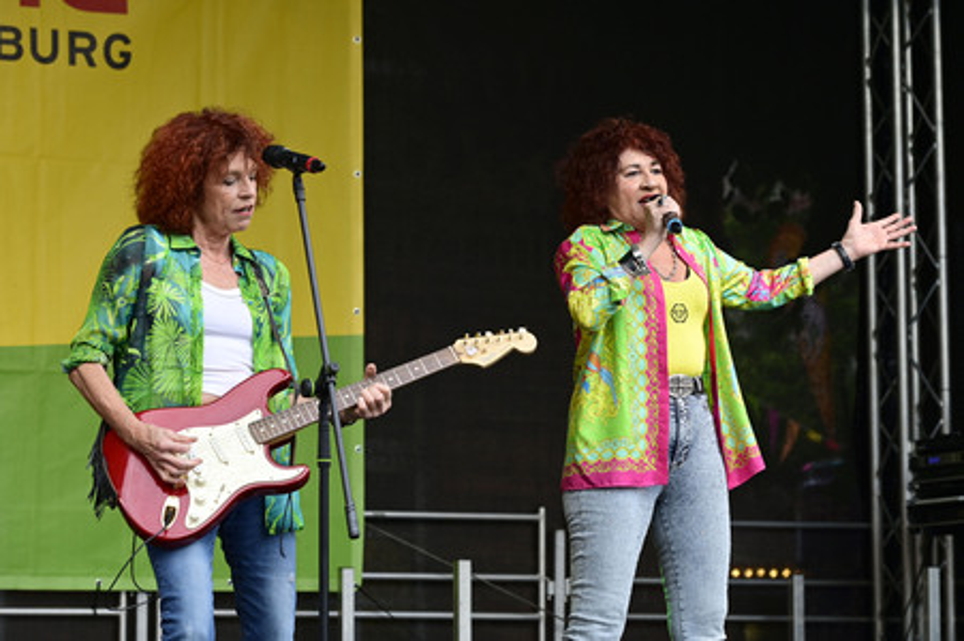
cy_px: 320
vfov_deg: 11.8
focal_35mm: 116
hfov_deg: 17.7
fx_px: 3104
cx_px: 482
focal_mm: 116
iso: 400
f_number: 5.6
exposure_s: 1/250
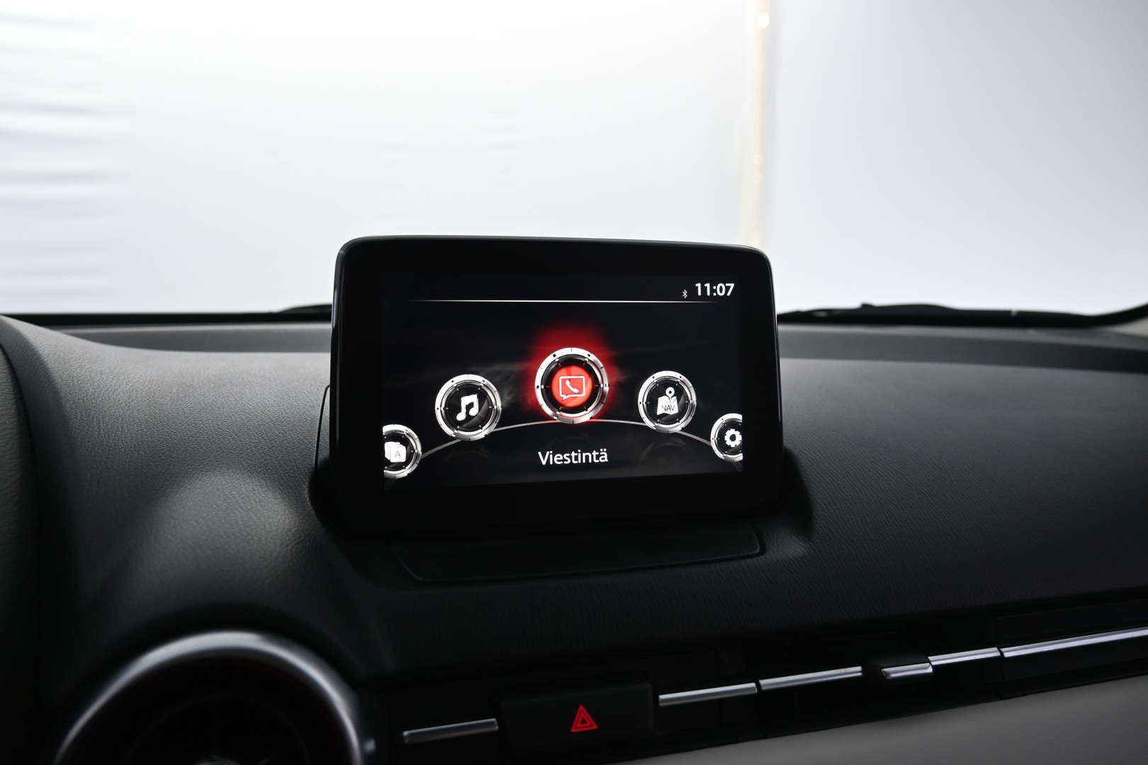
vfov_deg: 53.1
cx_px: 574
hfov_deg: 73.7
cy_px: 382
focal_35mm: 24
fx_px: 765
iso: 500
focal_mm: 16
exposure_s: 1/40
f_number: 3.5
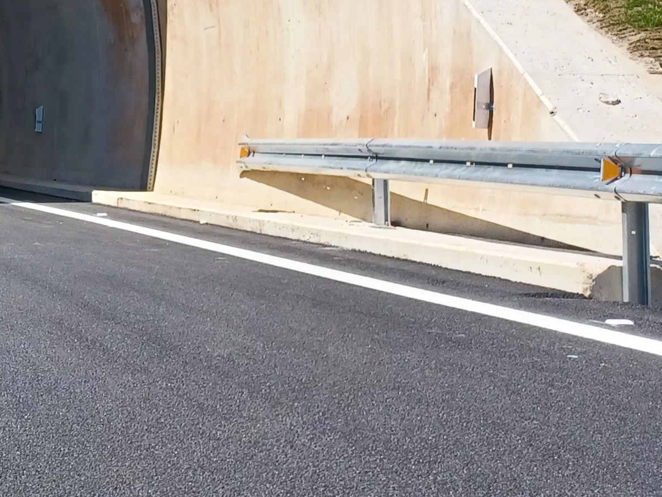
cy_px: -8
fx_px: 1607
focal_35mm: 84
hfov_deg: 20.1
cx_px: -332
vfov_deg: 17.2
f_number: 1.8
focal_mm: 4.6
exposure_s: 1/336
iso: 32
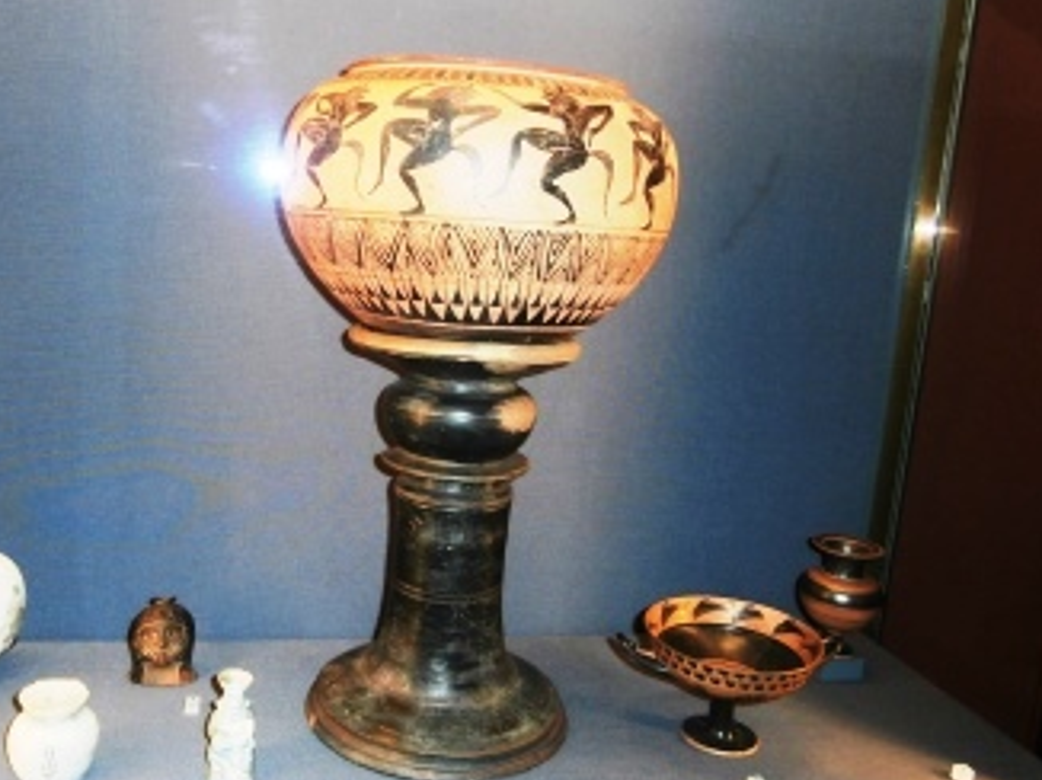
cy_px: 355
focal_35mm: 33
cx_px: 447
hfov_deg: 55.2
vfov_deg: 42.9
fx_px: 993
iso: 200
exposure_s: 1/30
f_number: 3
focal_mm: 4.2
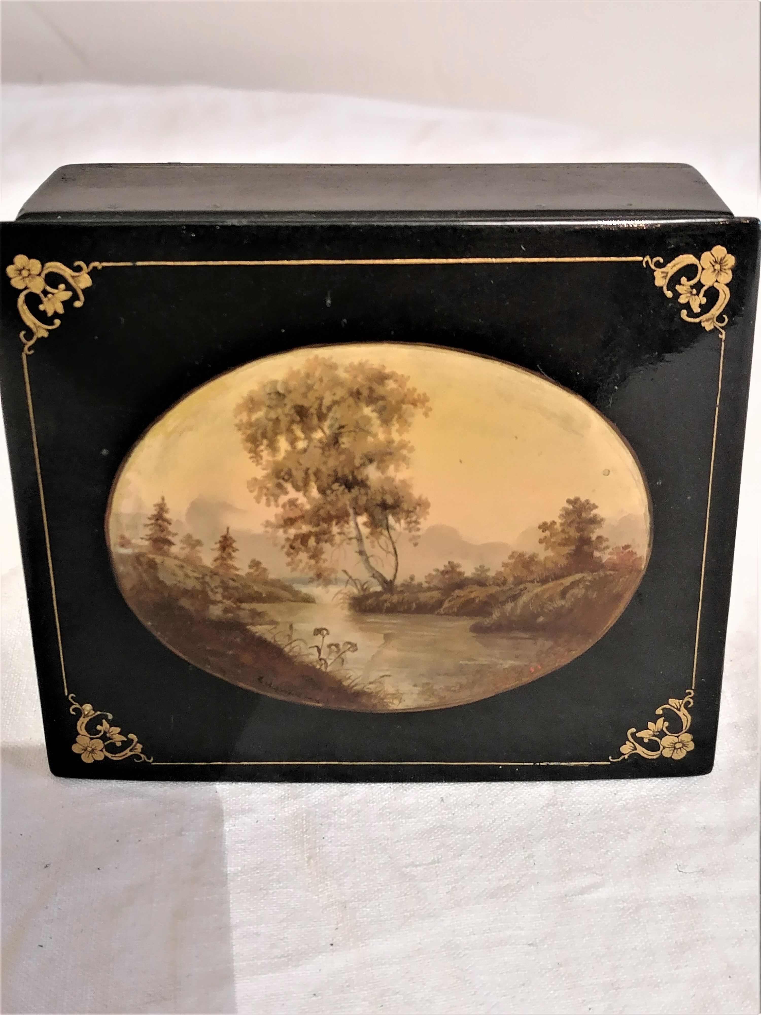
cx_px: 380
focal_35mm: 50
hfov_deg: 29.1
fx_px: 1466
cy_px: 508
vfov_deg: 38.2
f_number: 1.8
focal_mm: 5.4
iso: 400
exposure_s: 1/33.3
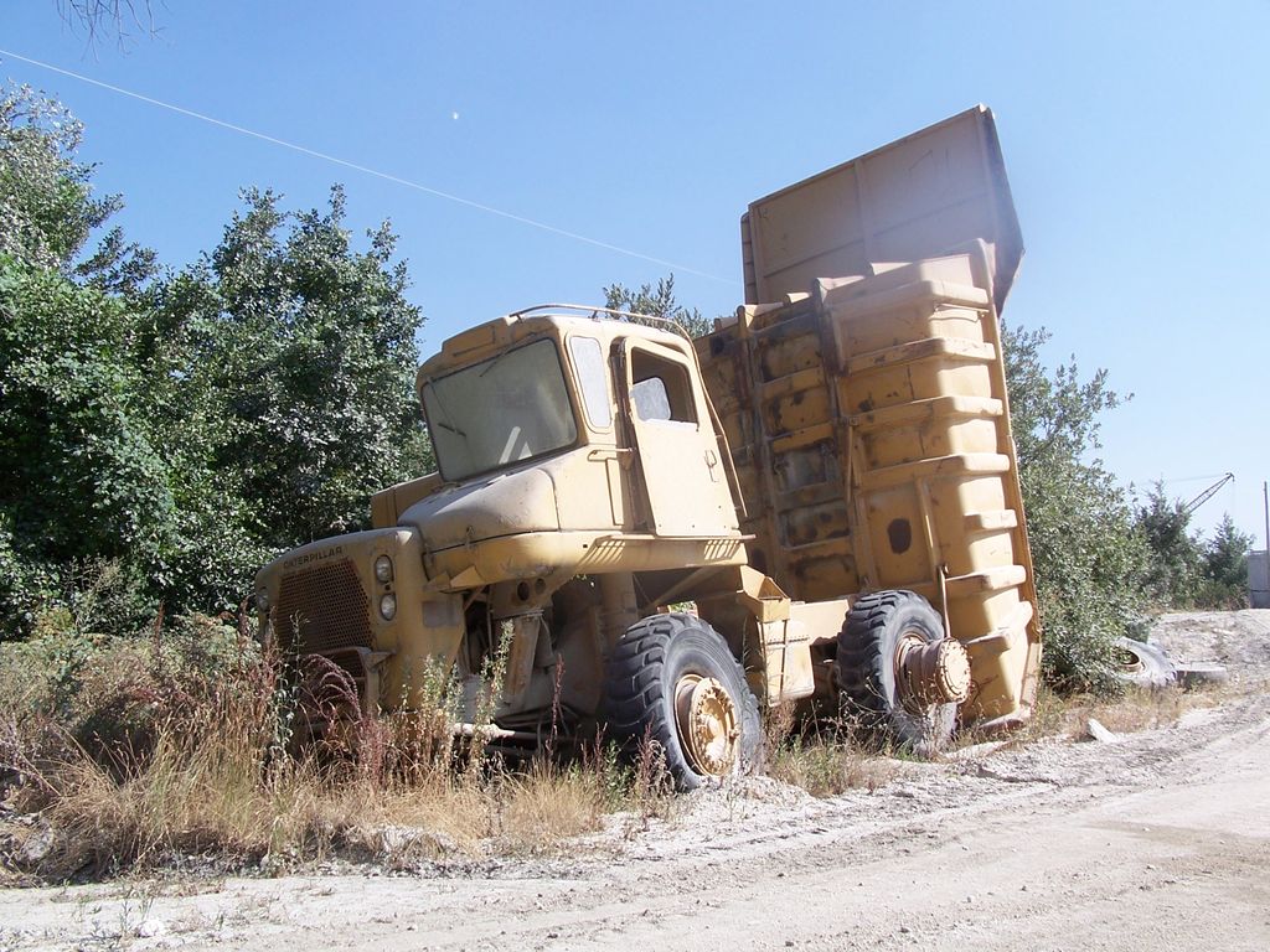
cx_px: 635
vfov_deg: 40.7
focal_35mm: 35
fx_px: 1284
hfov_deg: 52.6
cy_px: 476
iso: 80
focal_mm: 6
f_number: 4
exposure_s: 1/500
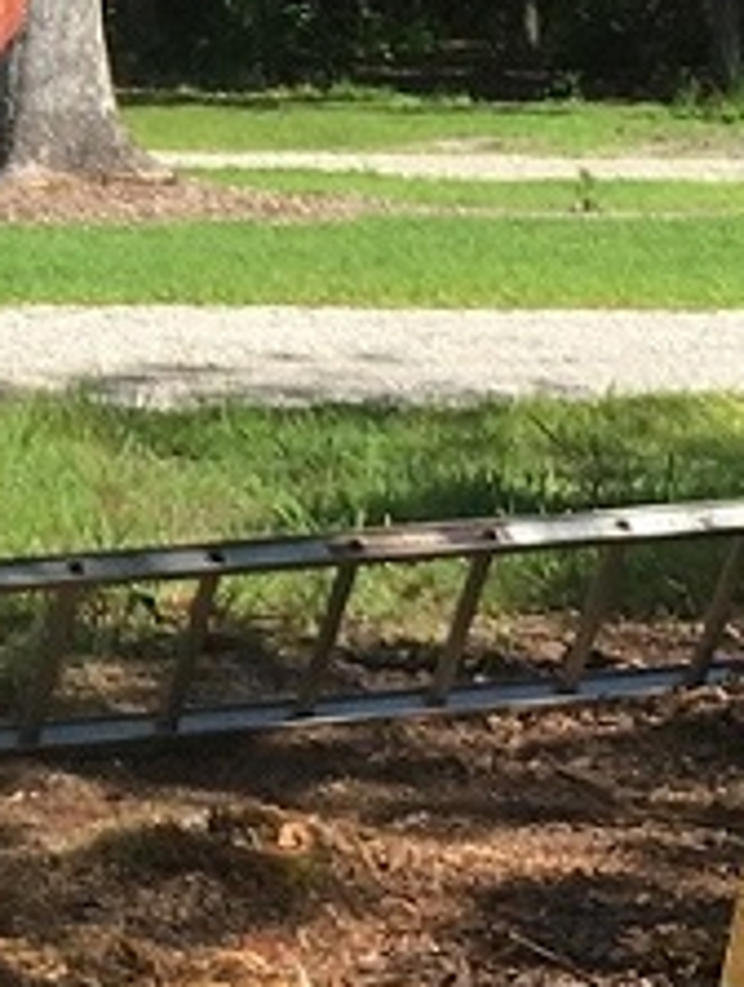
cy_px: 2
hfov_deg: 8.6
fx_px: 4744
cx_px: -565
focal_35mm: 166
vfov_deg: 11.8
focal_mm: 4.15
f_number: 2.2
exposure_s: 1/785
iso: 25
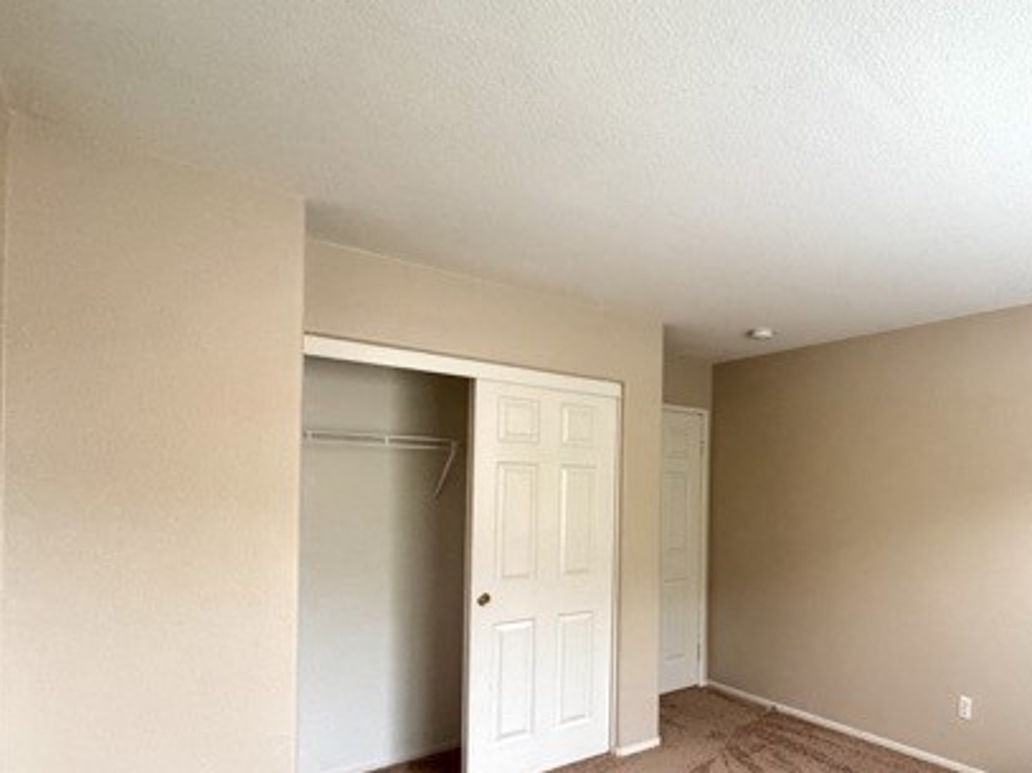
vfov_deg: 60.2
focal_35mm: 22
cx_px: 766
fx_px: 656
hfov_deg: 71.5
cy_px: 489
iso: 800
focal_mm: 2.22
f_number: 2.2
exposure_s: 1/60
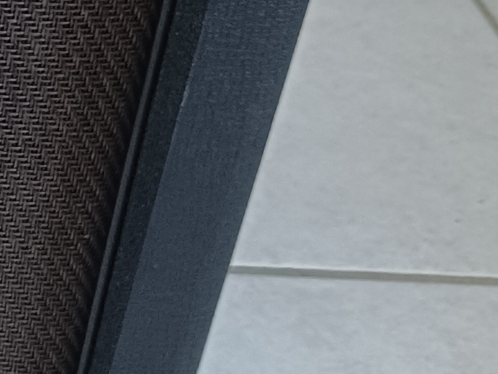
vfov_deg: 11.5
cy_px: -51
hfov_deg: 12.7
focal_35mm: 127
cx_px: -627
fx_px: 1828
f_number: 1.88
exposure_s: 1/25
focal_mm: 5.59
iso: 589
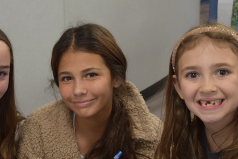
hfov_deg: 23.1
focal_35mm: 88
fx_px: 582
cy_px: 121
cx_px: 94
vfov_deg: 15.4
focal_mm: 24
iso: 450
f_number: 4
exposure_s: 1/60
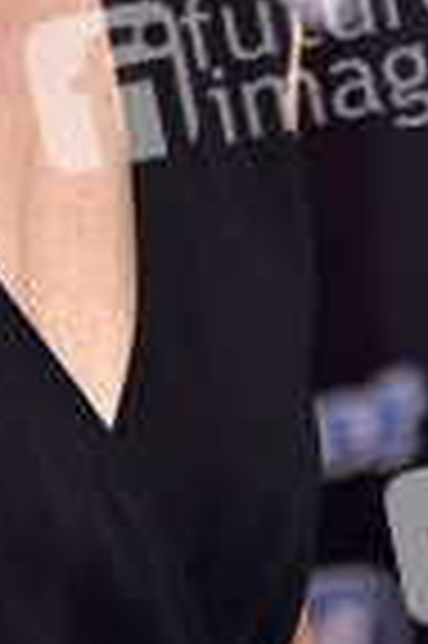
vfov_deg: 2.9
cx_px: -151
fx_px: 12495
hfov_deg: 2.0
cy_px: -158
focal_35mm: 699
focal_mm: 250
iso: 500
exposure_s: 1/250
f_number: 7.1
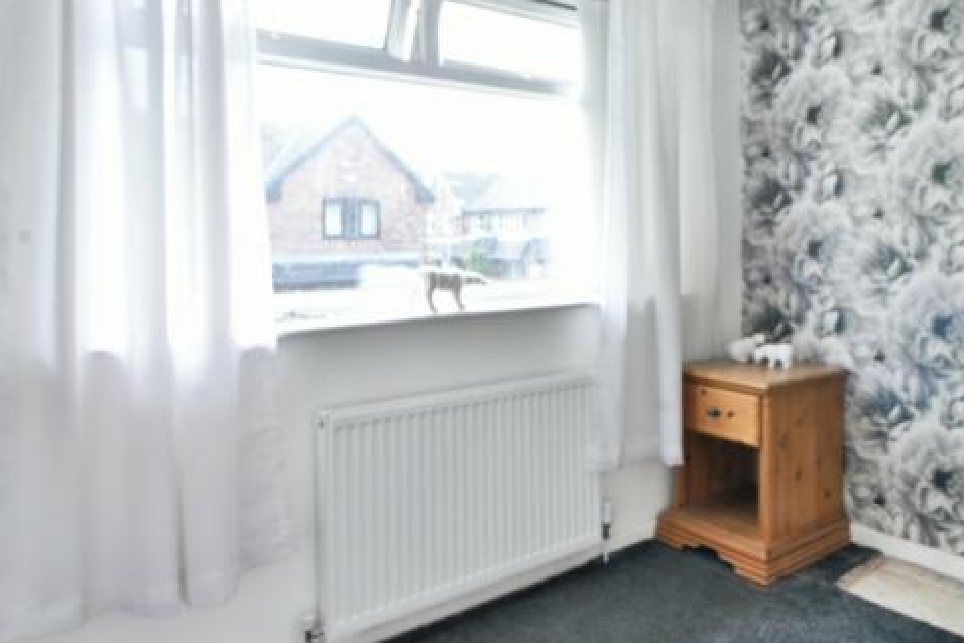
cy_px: 258
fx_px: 804
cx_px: 692
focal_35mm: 30
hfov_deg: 59.4
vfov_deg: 43.4
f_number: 11
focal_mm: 14
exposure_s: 1/15
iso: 1100
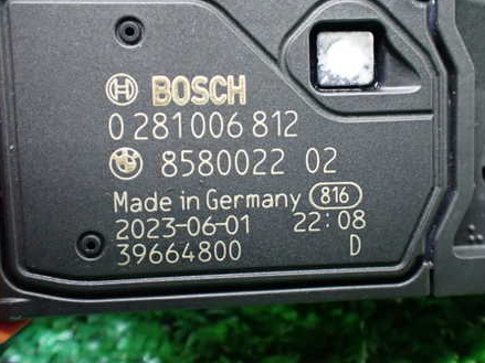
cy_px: 161
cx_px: 284
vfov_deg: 35.1
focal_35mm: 41
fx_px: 574
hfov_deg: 45.6
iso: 800
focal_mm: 5.4
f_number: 2.3
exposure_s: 1/50
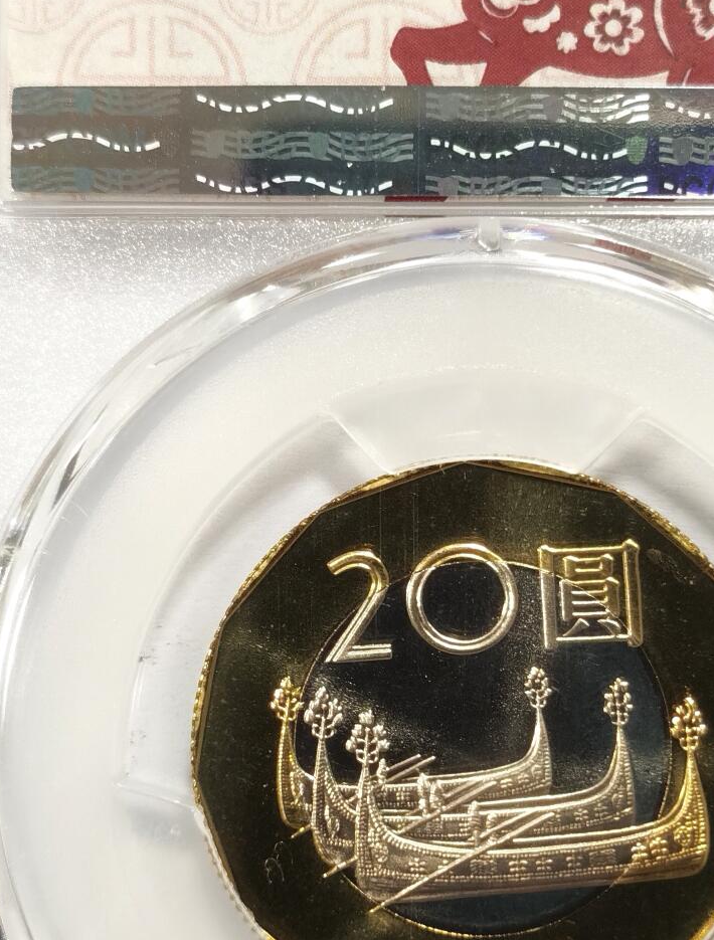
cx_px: 488
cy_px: 511
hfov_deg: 14.3
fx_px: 2838
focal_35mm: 104
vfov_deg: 18.8
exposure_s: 1/100
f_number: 16
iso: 160
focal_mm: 5.56
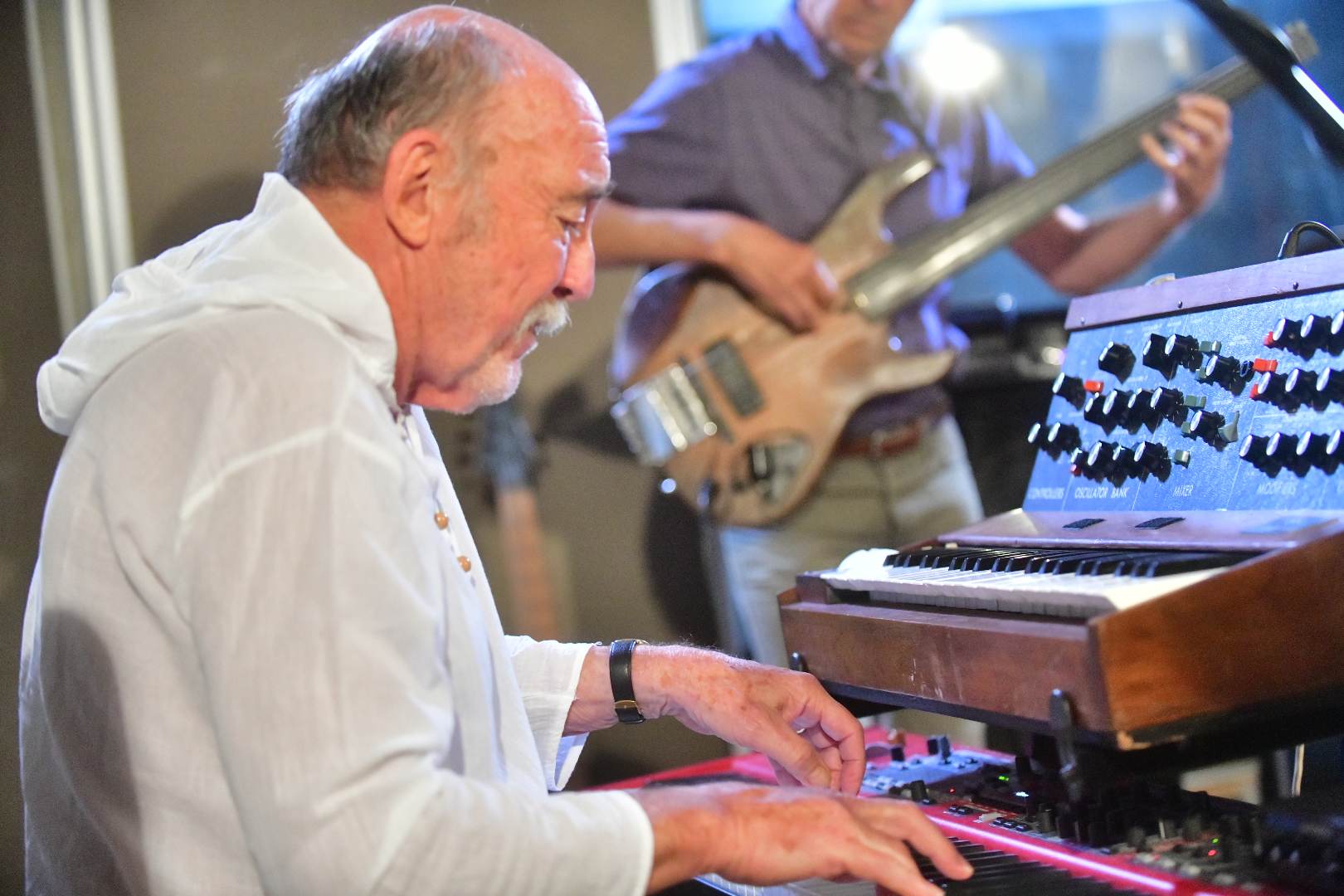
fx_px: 2613
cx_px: 672
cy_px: 448
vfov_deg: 19.5
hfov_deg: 28.8
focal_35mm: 70
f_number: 2.8
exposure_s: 1/640
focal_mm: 70
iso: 9000
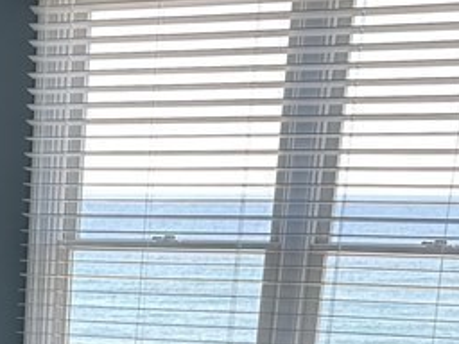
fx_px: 1273
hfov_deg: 19.2
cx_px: -109
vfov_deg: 14.1
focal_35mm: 96
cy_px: 570
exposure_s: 1/146
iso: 100
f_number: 1.78
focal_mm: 6.86
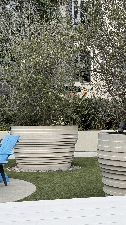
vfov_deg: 26.5
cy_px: 106
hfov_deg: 14.5
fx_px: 475
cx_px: 159
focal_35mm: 80
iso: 64
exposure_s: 1/1984
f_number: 1.78
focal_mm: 6.76
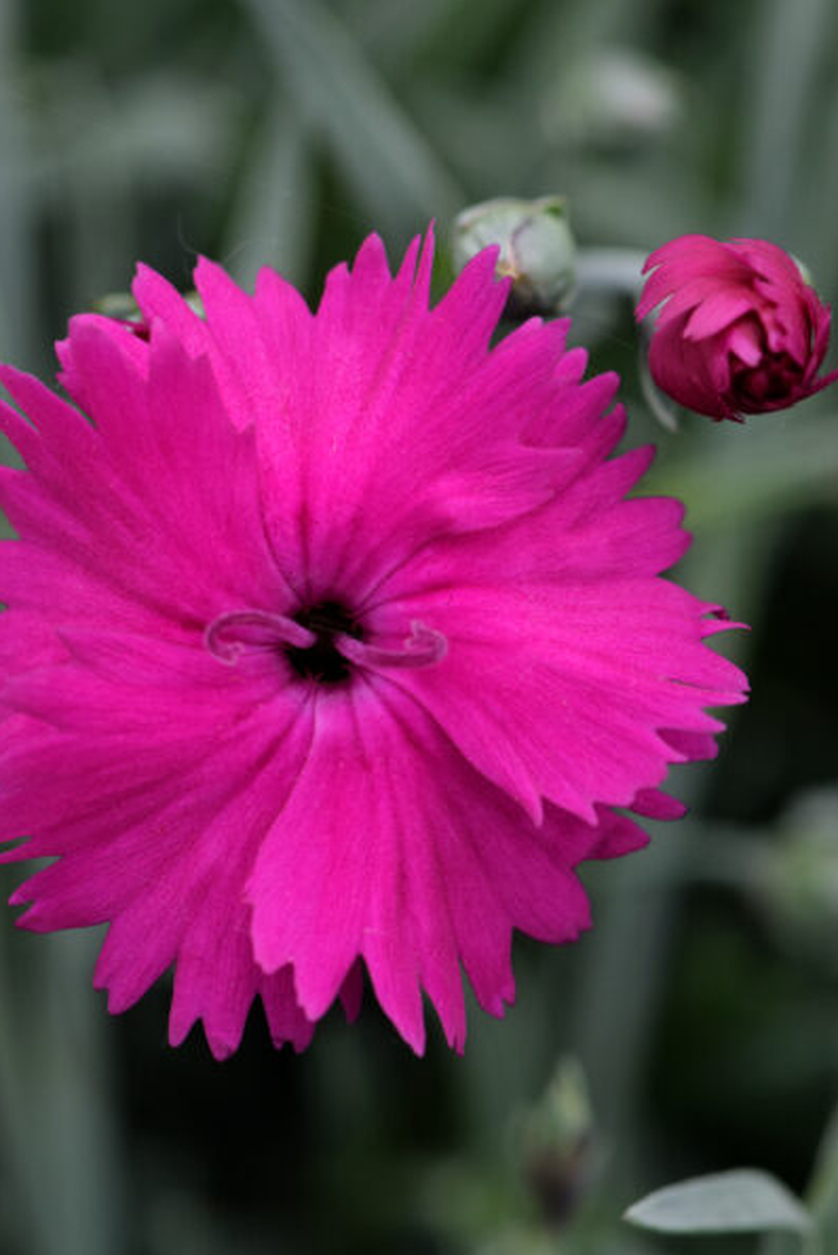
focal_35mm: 191
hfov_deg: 7.2
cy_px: 622
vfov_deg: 10.8
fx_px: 6651
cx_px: 397
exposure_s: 1/320
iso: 400
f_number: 7.1
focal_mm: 105
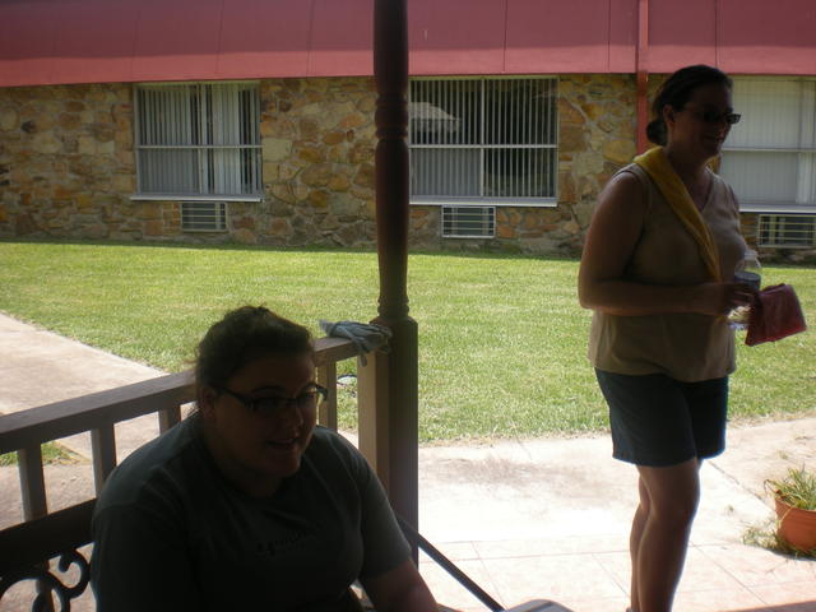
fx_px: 896
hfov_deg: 49.0
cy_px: 306
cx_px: 408
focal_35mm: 38
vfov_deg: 37.7
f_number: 4.6
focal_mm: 6.3
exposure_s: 1/248
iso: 64
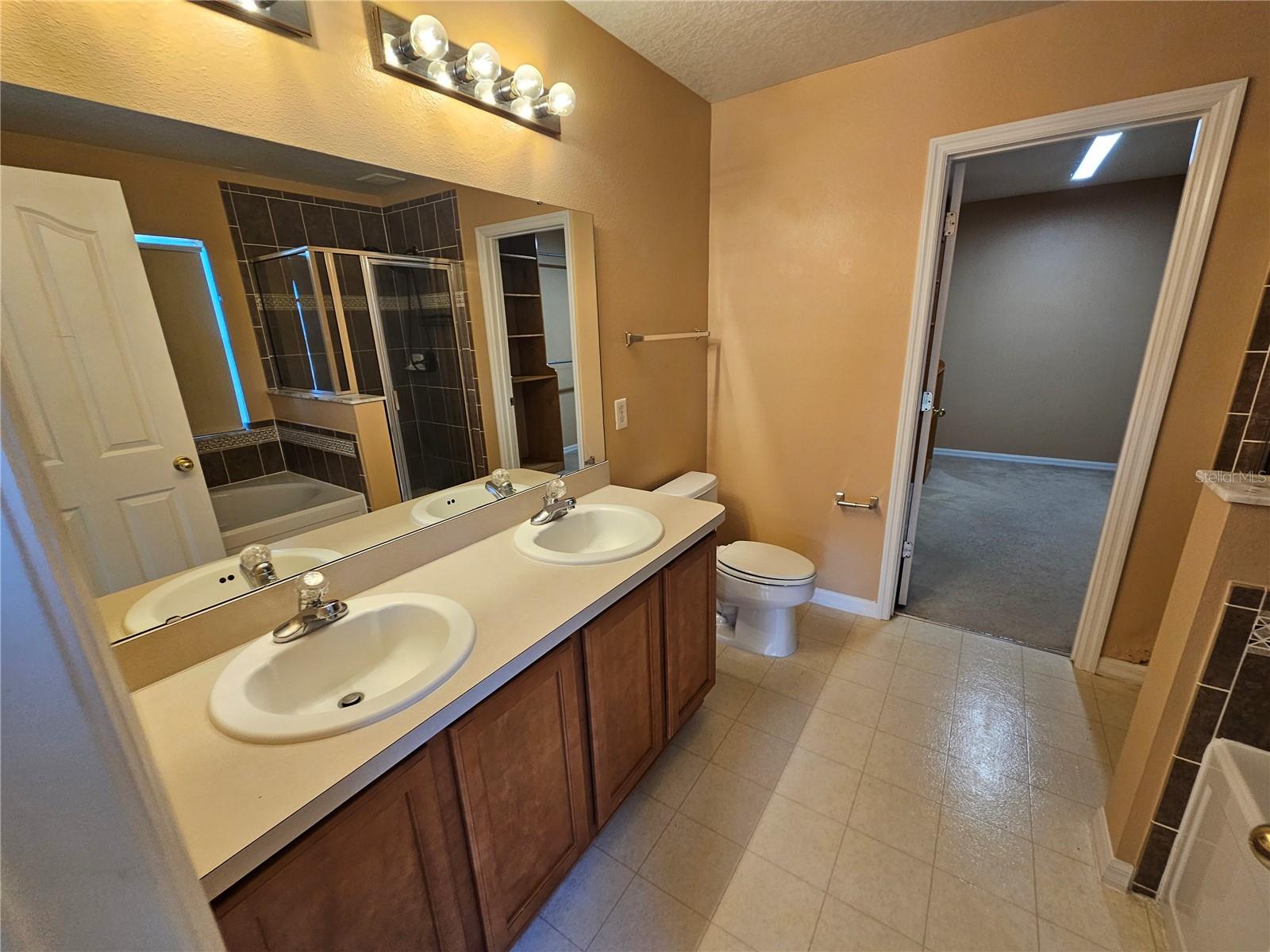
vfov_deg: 89.9
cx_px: 635
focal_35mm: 13
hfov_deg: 106.2
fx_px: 477
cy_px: 476
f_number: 2.2
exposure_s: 1/60
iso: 125
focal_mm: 2.2
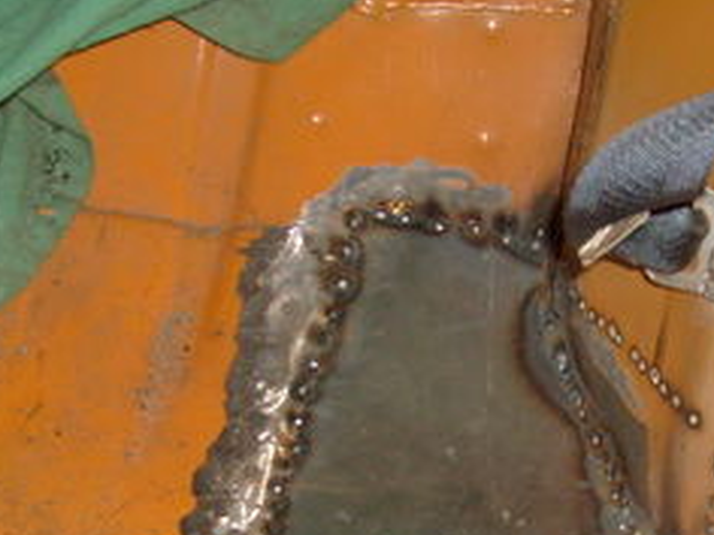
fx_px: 1959
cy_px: 360
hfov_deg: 20.6
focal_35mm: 95
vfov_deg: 15.5
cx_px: 463
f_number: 2.8
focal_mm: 5.8
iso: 100
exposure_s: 1/45
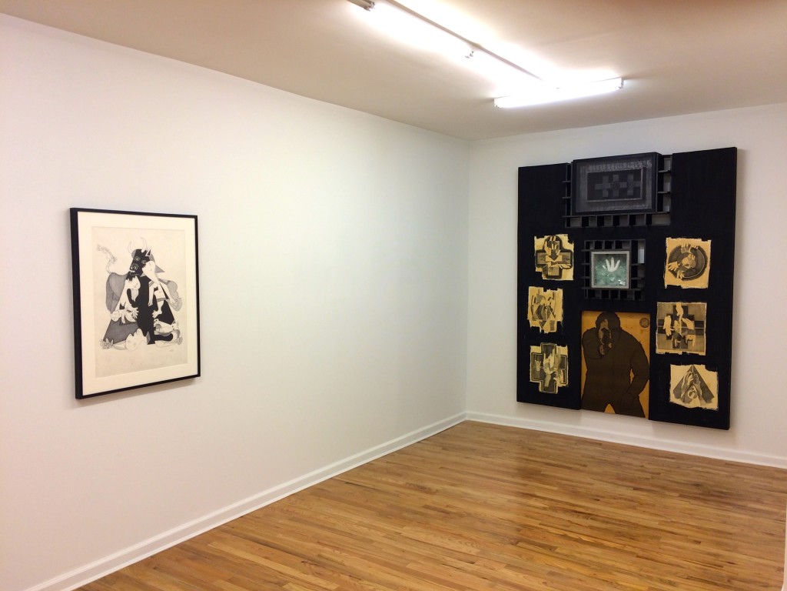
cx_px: 394
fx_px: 659
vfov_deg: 48.2
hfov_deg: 61.7
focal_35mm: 29
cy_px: 296
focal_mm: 4.15
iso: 40
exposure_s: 1/60
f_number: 2.2
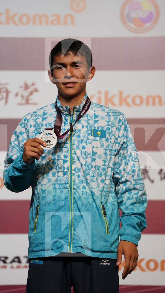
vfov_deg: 10.9
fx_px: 1532
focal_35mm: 197
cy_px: 147
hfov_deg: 6.2
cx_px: 68
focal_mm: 187
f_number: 2.8
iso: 640
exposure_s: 1/250
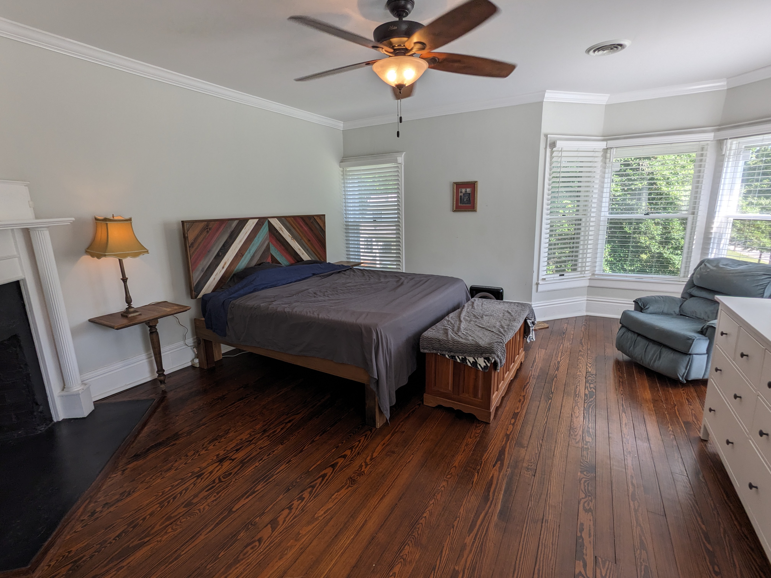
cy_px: 289
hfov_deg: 94.5
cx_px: 386
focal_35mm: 16
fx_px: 356
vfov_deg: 78.1
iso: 34
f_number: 2.2
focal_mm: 2.22
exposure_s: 1/120
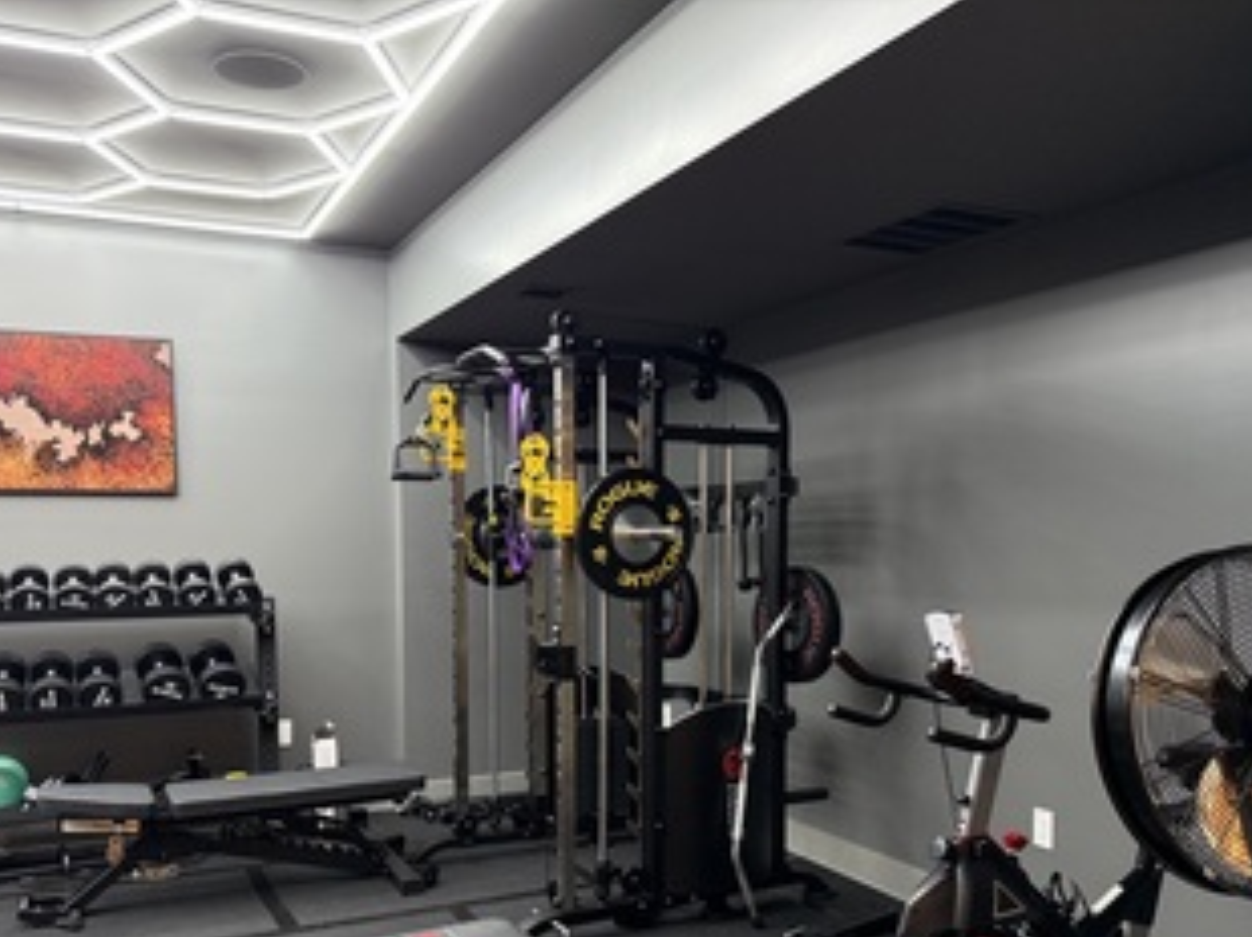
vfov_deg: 44.9
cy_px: 602
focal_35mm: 31
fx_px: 1120
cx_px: 586
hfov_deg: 58.3
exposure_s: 1/60
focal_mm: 6.76
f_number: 1.78
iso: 200
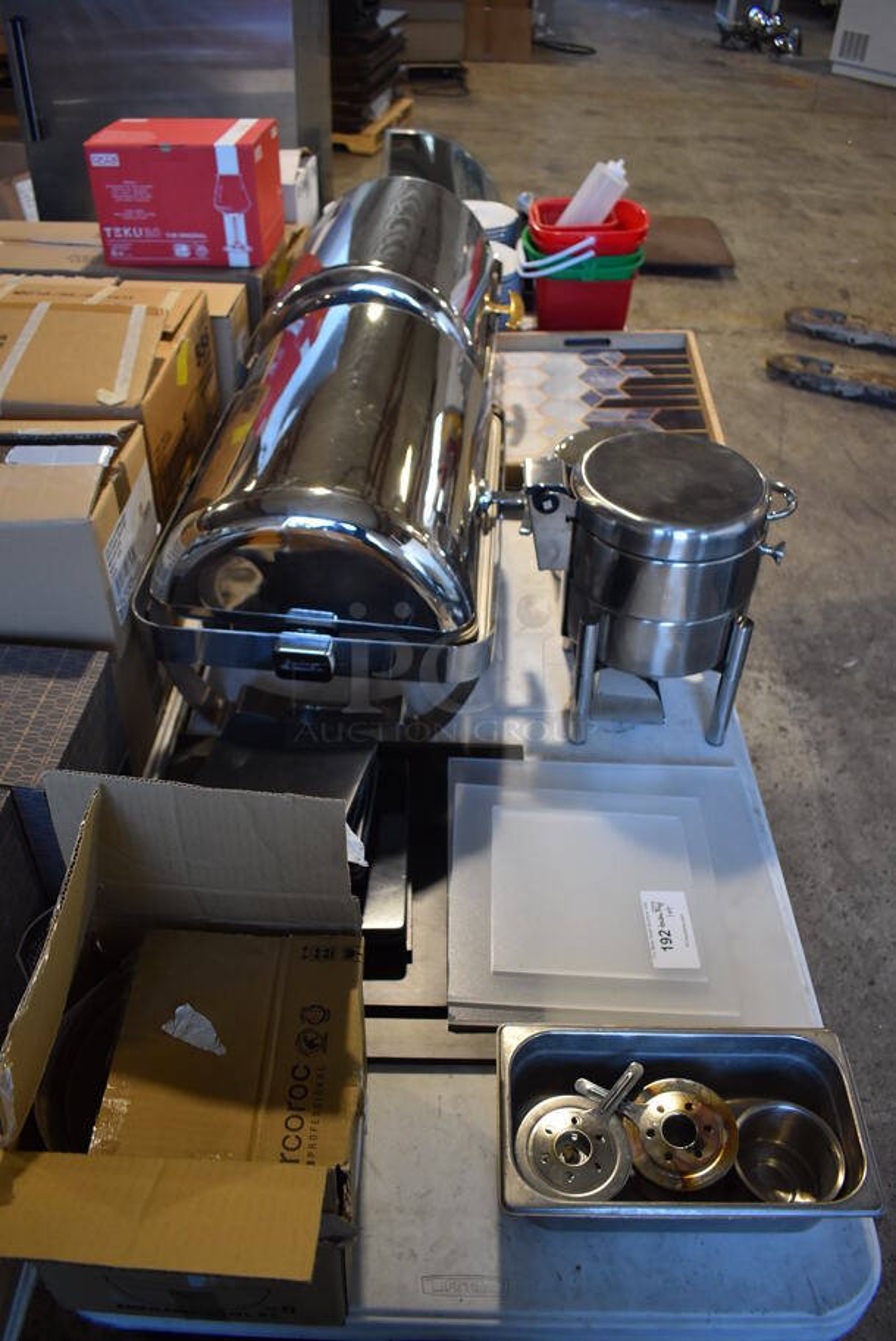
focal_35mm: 27
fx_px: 1006
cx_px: 448
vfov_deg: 67.3
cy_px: 670
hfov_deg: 48.0
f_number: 3.5
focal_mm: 18
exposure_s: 1/125
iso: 800
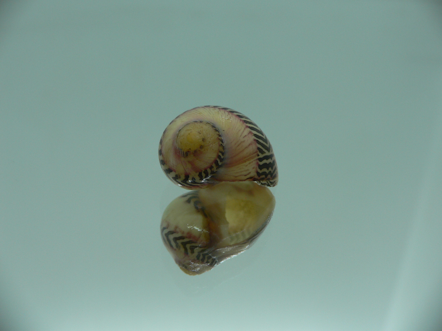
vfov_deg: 40.7
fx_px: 447
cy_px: 166
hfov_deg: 52.6
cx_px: 221
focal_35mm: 35
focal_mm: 4.6
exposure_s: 1/80
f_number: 2.8
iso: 80
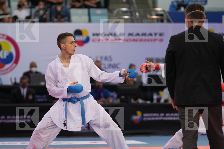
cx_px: 112
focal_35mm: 261
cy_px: 74
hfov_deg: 7.9
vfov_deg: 5.3
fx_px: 1624
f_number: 2.8
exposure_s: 1/1000
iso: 2000
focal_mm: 174
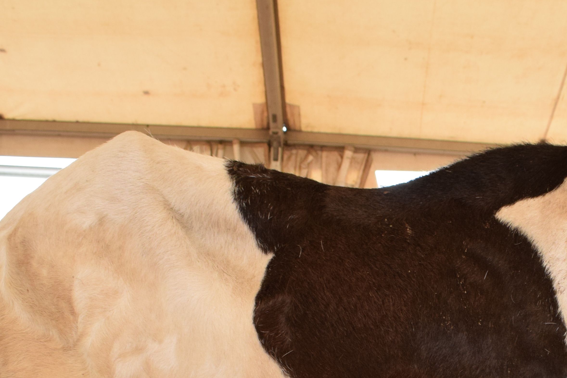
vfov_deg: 15.7
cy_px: 452
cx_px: 483
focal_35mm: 84
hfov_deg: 23.7
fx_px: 1323
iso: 640
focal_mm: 22
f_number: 7.1
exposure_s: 1/200
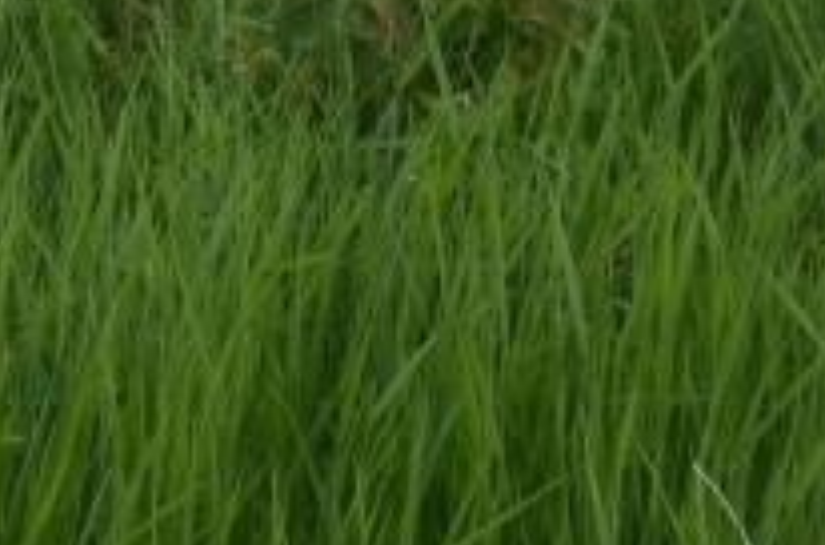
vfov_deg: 7.7
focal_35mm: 171
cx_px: -649
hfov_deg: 11.2
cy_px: -481
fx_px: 3918
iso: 100
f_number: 8
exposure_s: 1/60
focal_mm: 23
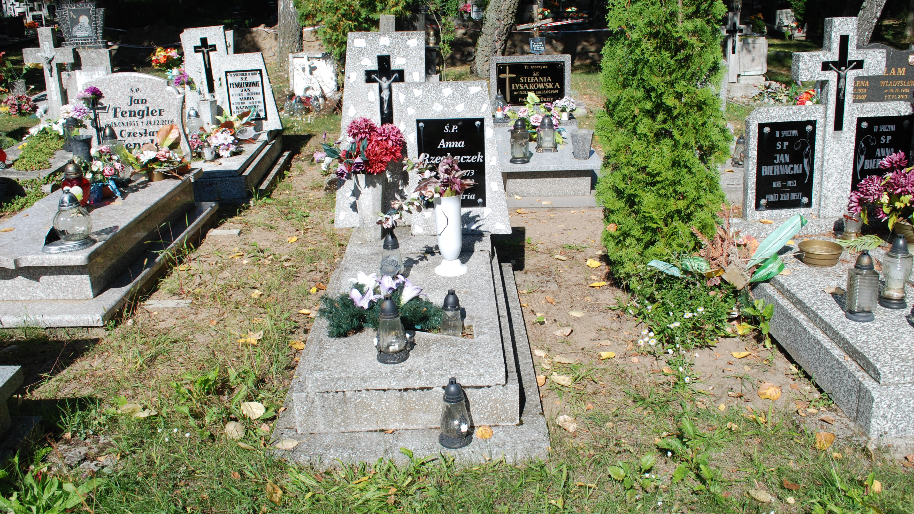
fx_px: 751
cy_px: 227
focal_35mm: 31
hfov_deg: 62.6
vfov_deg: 37.7
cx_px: 468
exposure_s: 1/250
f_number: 8
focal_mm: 18
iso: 100
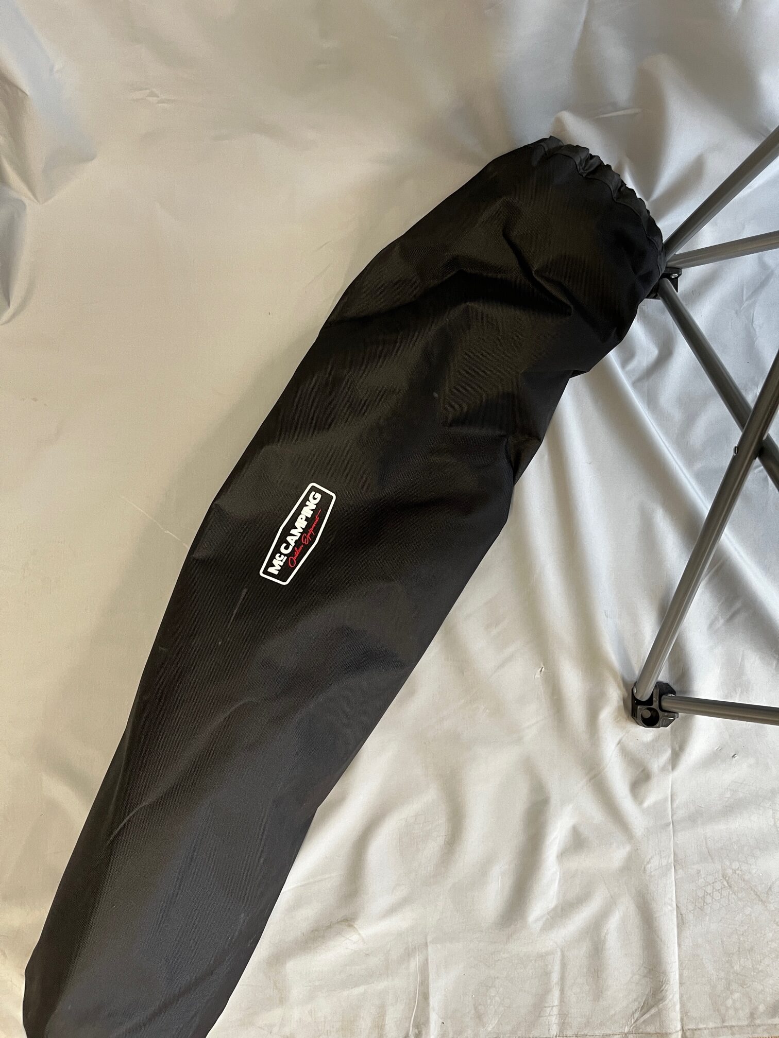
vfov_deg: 67.3
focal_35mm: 26
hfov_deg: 53.1
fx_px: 780
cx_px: 390
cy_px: 519
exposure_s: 1/85
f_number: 1.6
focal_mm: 5.1
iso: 125
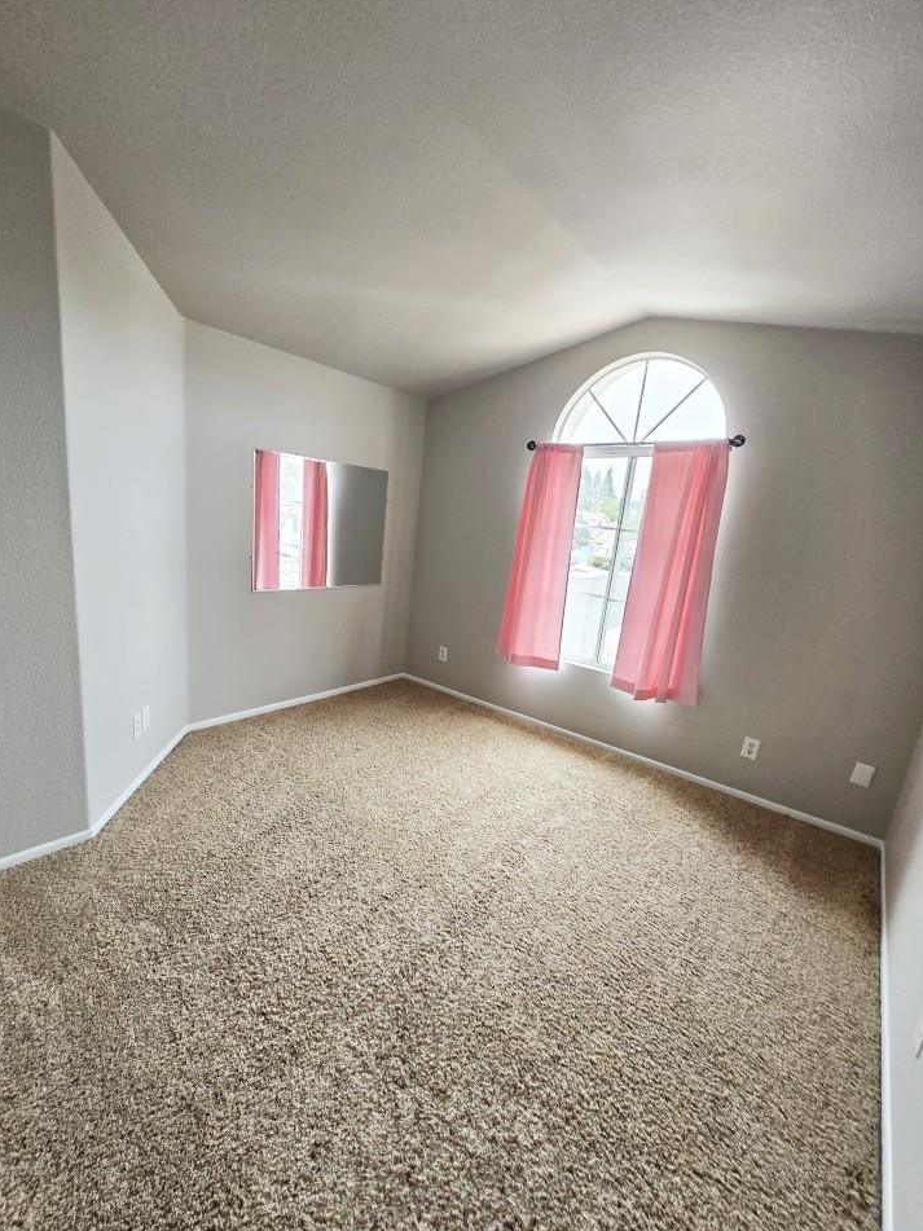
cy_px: 643
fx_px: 498
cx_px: 430
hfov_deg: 85.5
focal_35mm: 14
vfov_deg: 102.0
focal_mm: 1.7
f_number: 2.2
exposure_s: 1/60
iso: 64
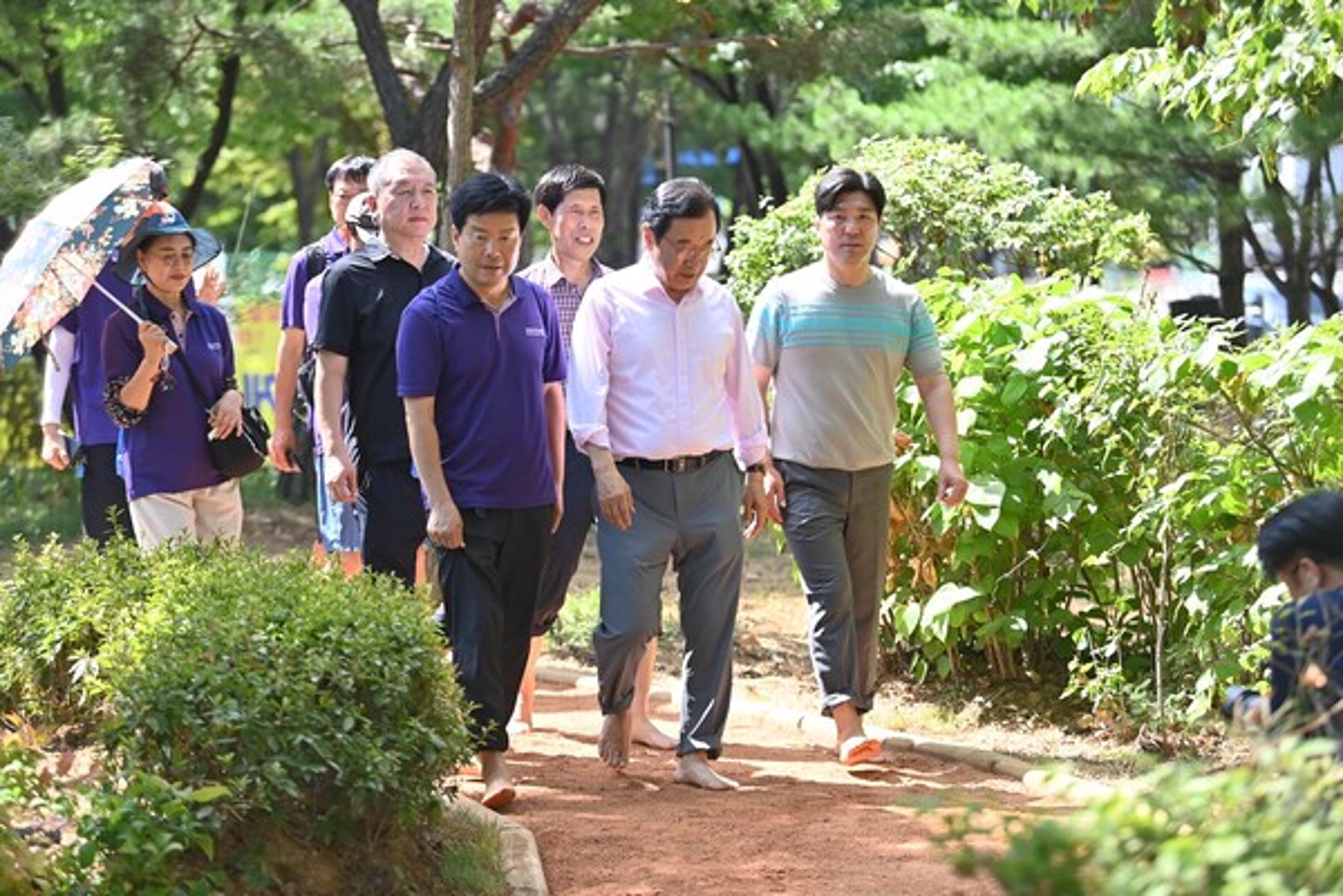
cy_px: 448
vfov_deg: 12.2
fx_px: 4178
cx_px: 672
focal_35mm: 112
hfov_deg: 18.3
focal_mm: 112
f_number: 3.5
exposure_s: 1/3200
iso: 1250
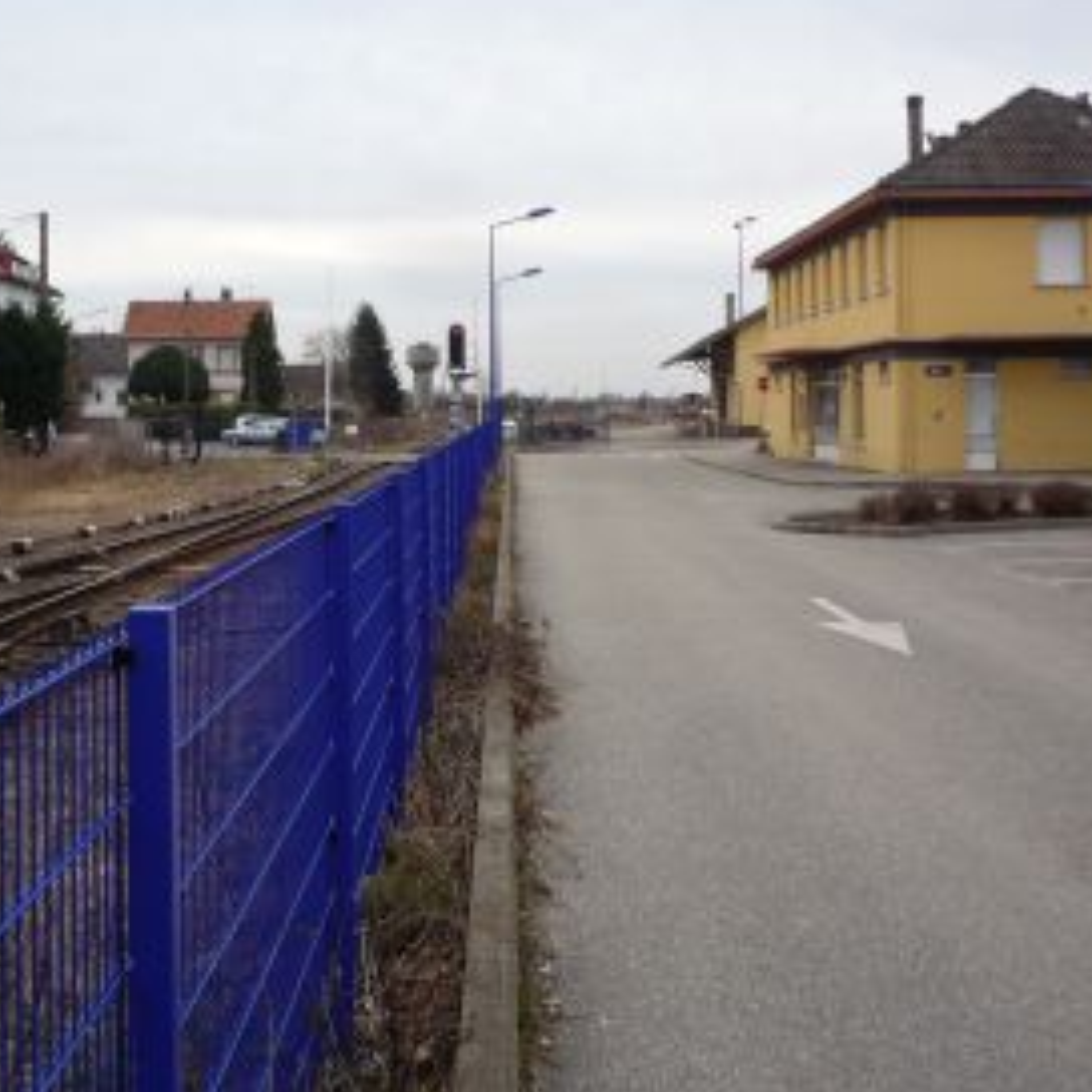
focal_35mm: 50
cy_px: 377
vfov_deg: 33.8
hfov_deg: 33.9
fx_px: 1785
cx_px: 450
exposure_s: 1/200
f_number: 4
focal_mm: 5.2
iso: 100
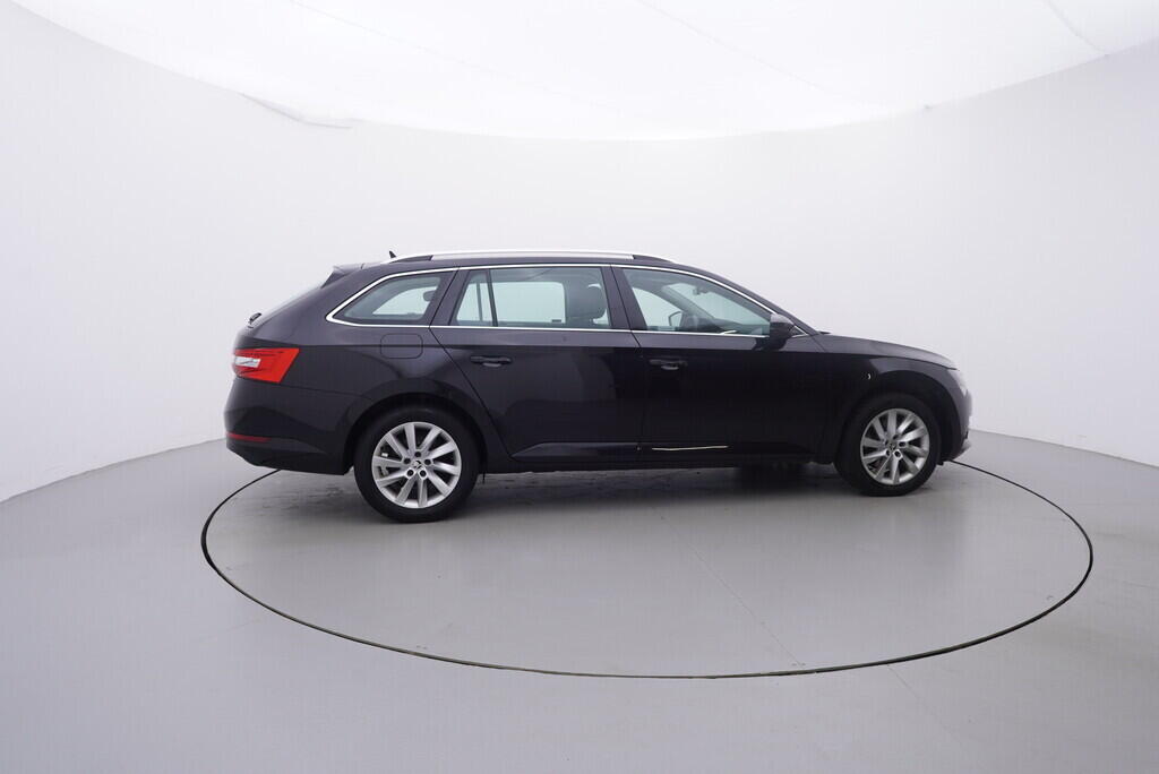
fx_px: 725
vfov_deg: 56.2
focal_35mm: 22
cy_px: 387
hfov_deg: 77.3
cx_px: 580
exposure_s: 1/80
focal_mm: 15
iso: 200
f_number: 5
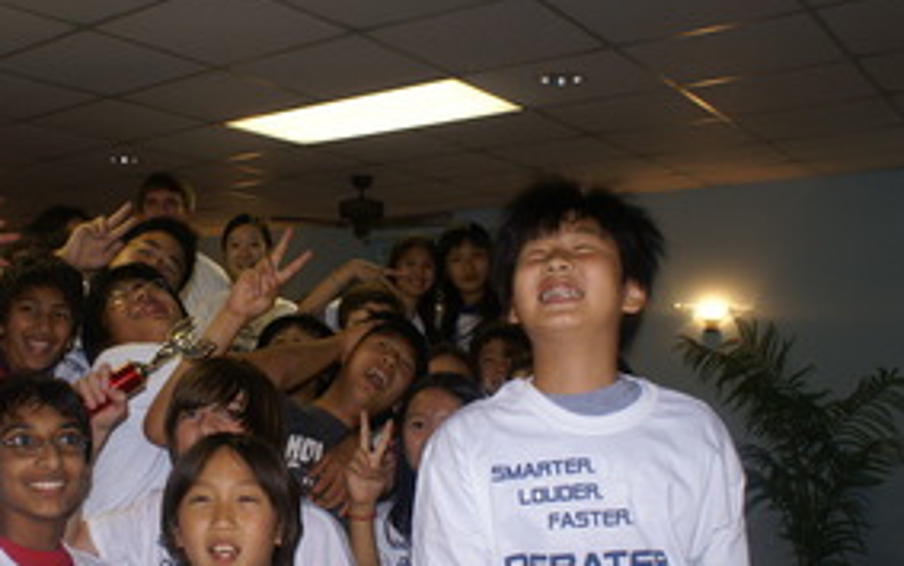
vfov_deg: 32.6
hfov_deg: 49.3
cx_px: 281
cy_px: 361
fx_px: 961
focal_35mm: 39
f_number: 5.6
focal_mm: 18
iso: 400
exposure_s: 1/60
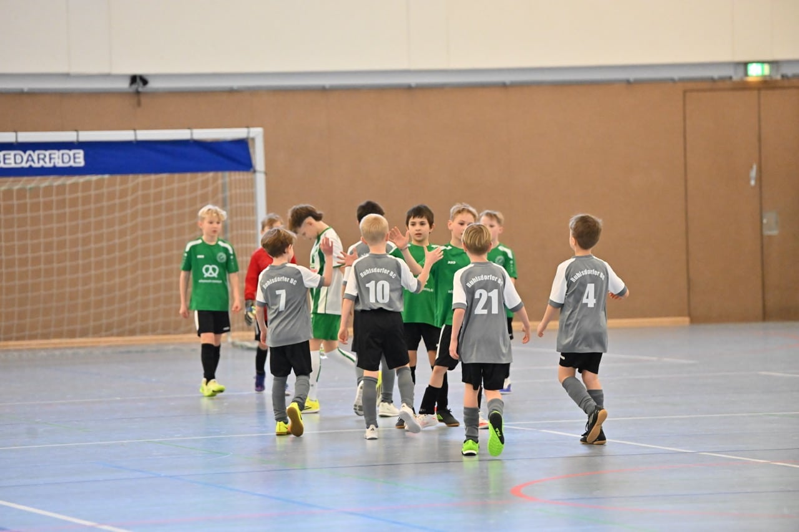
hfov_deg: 10.3
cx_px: 400
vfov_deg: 6.9
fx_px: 4438
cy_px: 266
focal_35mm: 200
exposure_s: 1/1000
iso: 8000
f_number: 3.5
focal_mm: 200
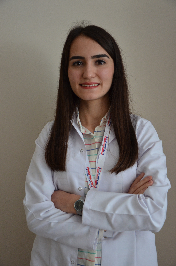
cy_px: 133
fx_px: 331
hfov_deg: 29.7
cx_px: 88
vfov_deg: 43.7
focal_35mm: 45
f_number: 4.2
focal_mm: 30
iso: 800
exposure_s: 1/60
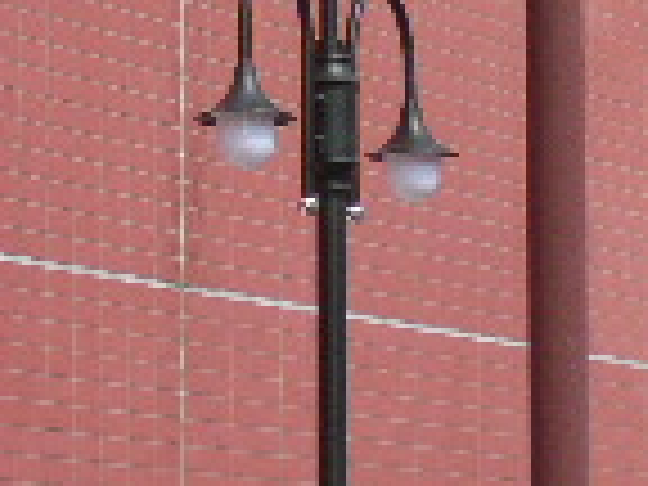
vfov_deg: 5.8
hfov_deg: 7.5
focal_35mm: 258
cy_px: 234
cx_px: 999
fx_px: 4830
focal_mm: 9.5
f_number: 4.1
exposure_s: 1/640
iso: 100
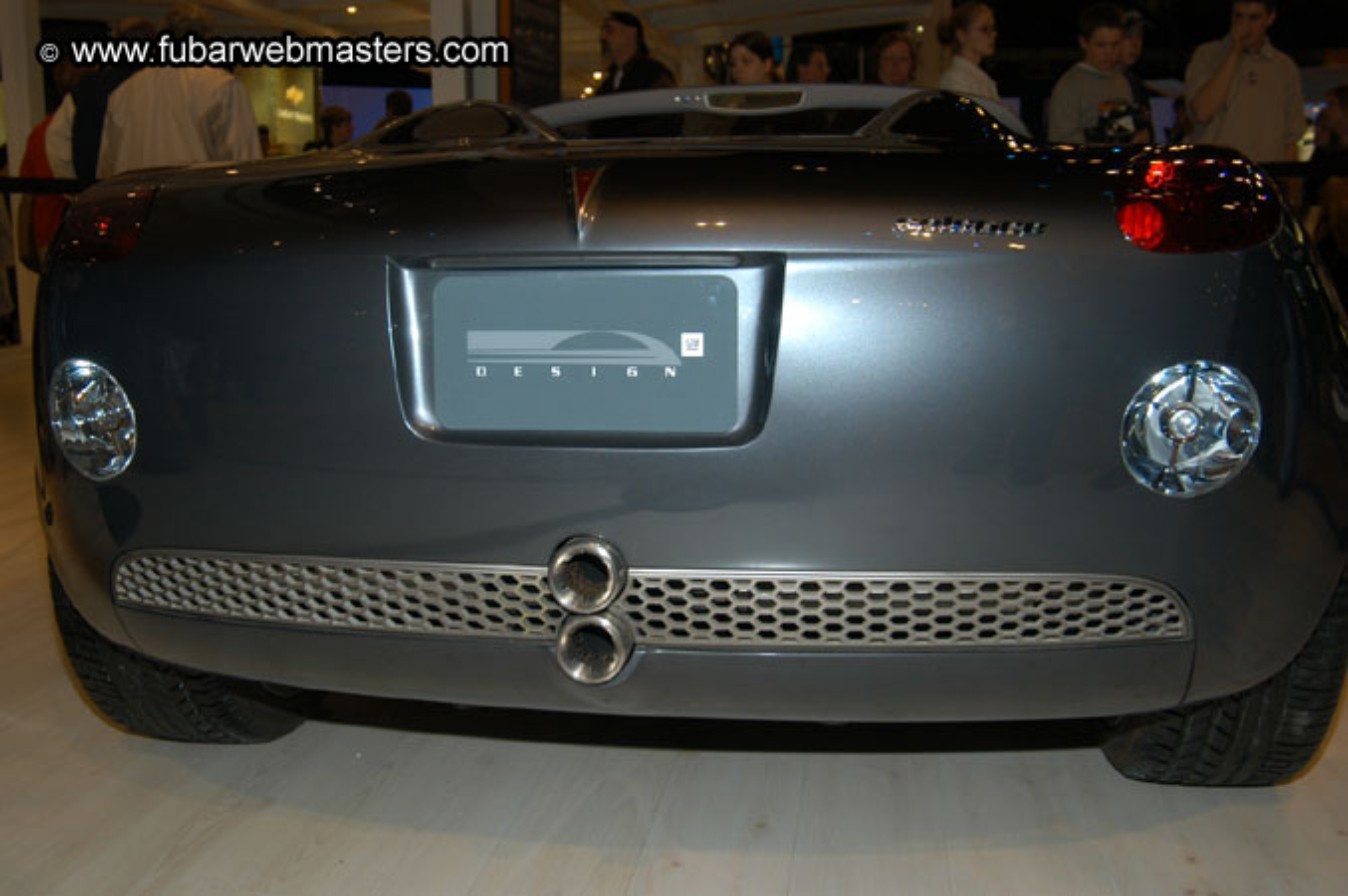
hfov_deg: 53.2
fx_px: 1347
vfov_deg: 36.8
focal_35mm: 36
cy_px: 448
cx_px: 674
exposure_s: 1/60
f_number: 5
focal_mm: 24
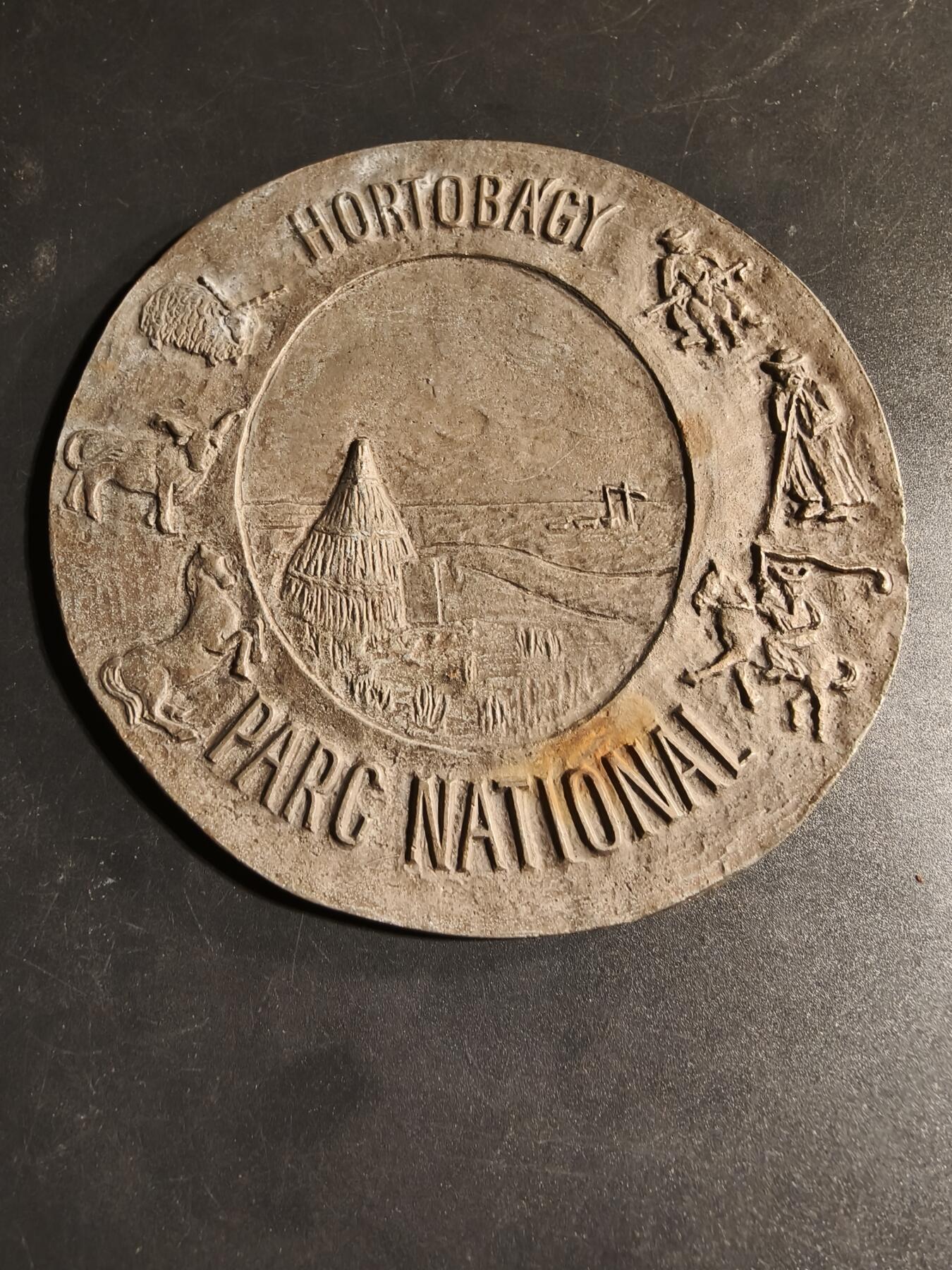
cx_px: 476
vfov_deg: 73.9
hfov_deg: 58.9
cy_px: 635
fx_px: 843
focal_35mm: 23
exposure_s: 1/100
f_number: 2
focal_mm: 2.32
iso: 320
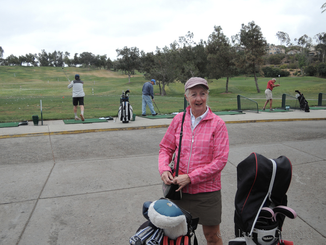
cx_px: 163
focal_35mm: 35
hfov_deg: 52.6
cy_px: 122
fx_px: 330
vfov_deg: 40.7
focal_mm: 7.5
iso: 100
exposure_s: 1/320
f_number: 3.2
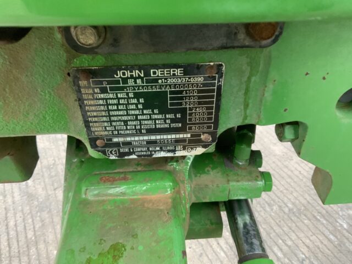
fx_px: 295
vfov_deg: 48.2
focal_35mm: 29
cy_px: 132
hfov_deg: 61.7
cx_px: 176
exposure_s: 1/60
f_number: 1.8
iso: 125
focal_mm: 3
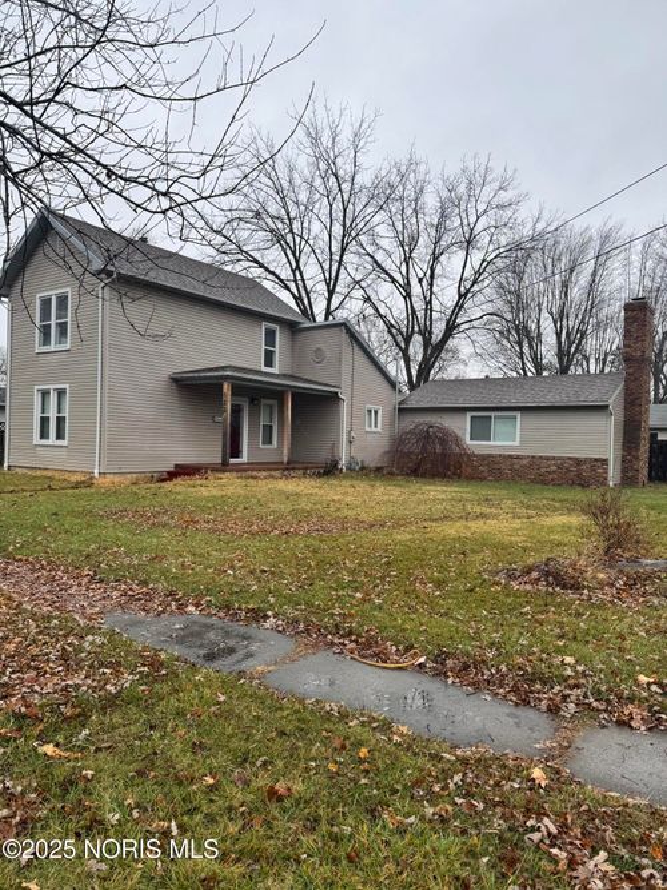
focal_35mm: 24
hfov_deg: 56.8
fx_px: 617
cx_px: 334
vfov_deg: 71.6
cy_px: 445
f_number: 1.78
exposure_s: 1/773
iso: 80
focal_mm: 6.76
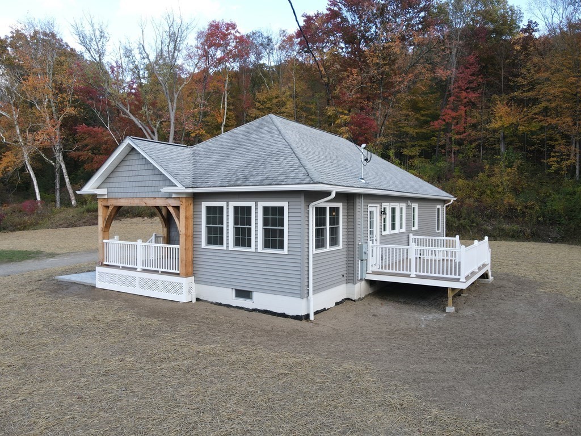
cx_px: 290
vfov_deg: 56.8
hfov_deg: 71.6
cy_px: 218
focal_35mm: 24
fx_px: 403
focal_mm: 4.5
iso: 100
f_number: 2.8
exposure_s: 1/100
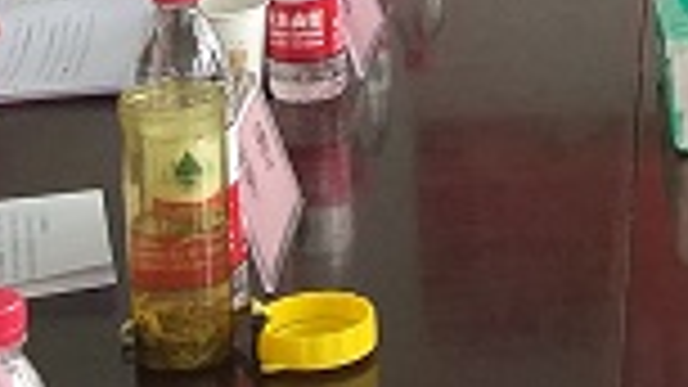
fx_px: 2535
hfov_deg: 15.4
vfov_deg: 8.2
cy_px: -459
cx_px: 495
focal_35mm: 139
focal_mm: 4.06
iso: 500
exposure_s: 1/50
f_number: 2
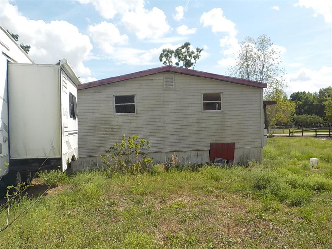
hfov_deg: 60.0
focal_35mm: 30
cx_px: 166
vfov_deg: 46.8
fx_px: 288
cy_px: 124
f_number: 3.3
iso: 125
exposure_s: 1/1250
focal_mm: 4.1
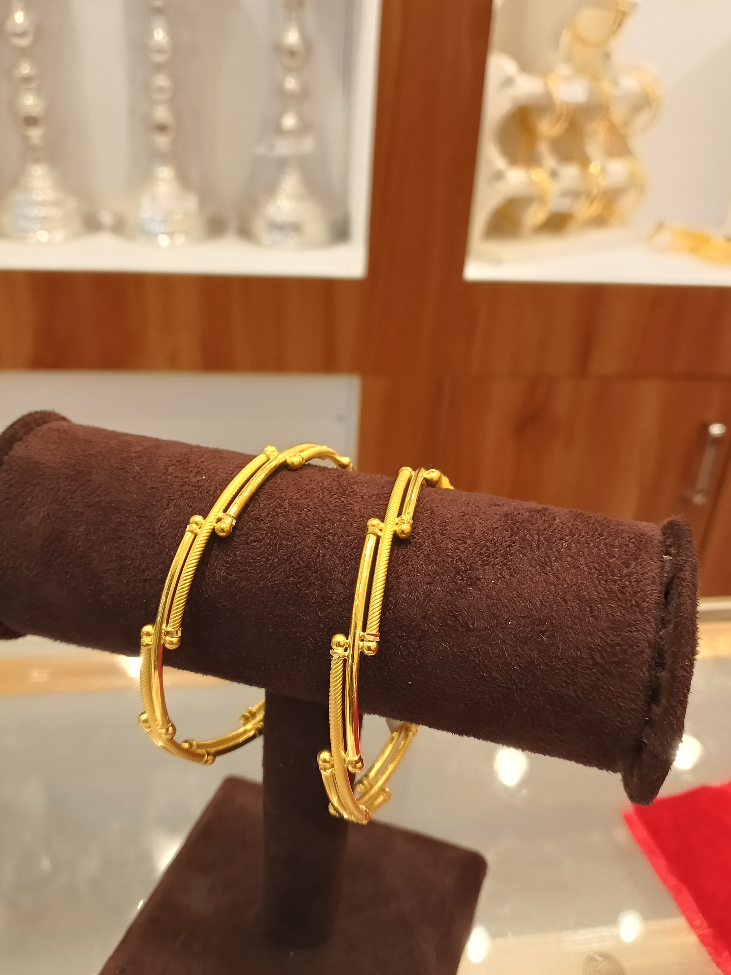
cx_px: 372
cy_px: 477
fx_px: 788
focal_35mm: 28
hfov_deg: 49.8
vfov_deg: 63.4
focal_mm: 3.61
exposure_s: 1/100
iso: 125
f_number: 1.8
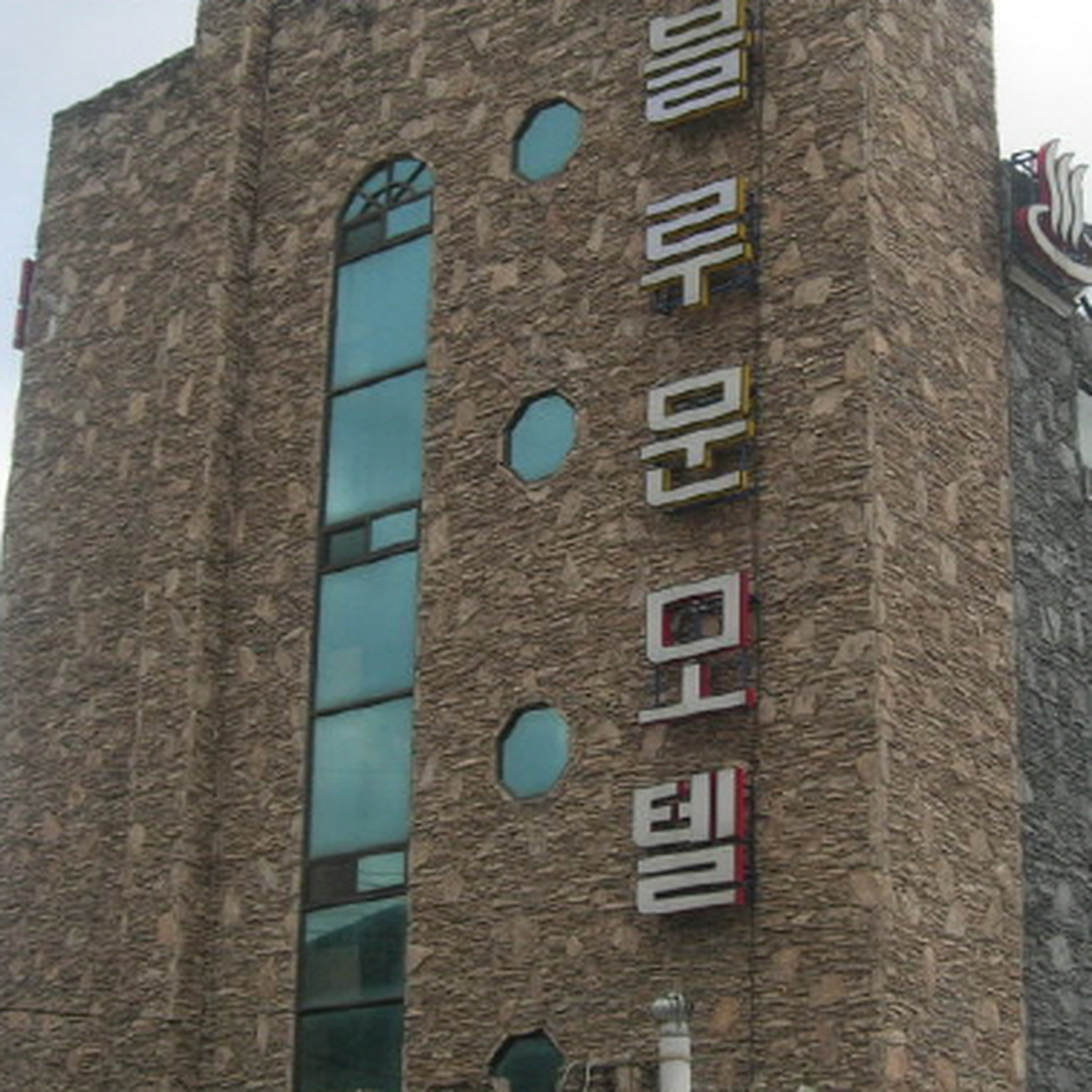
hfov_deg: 24.2
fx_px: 2534
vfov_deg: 24.3
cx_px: 711
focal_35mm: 71
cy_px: 615
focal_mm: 7.8
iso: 64
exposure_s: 1/120
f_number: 2.8
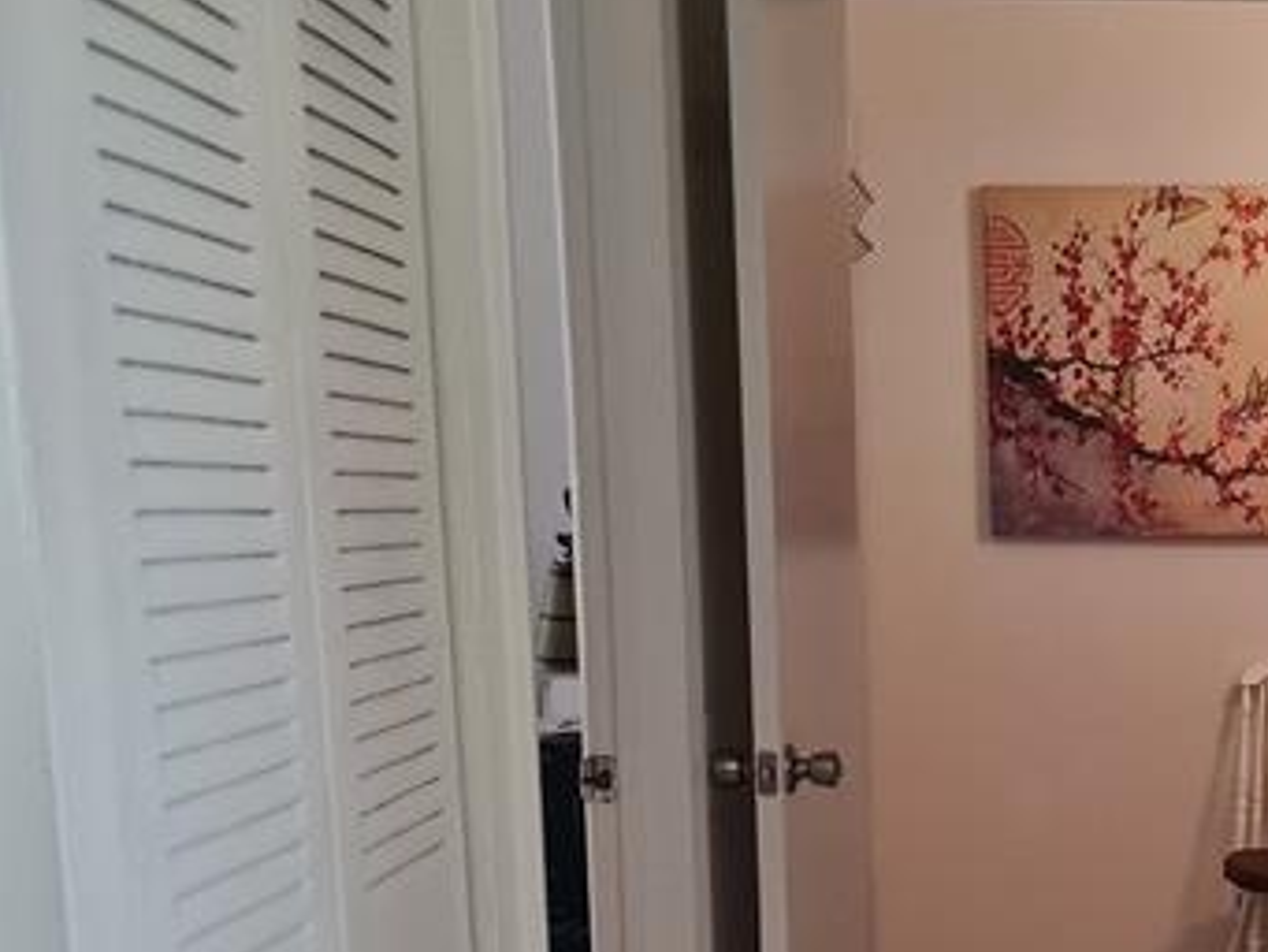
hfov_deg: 30.4
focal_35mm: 61
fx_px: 2235
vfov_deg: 23.0
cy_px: 967
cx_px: 1123
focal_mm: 5.4
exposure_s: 1/120
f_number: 1.8
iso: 250
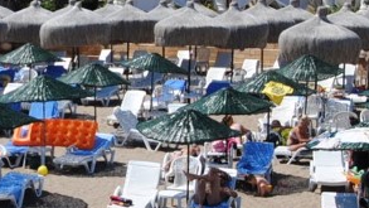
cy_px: 101
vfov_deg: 9.9
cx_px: 28
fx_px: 1204
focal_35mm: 123
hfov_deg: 17.1
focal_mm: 20
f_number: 8
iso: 100
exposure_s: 1/250
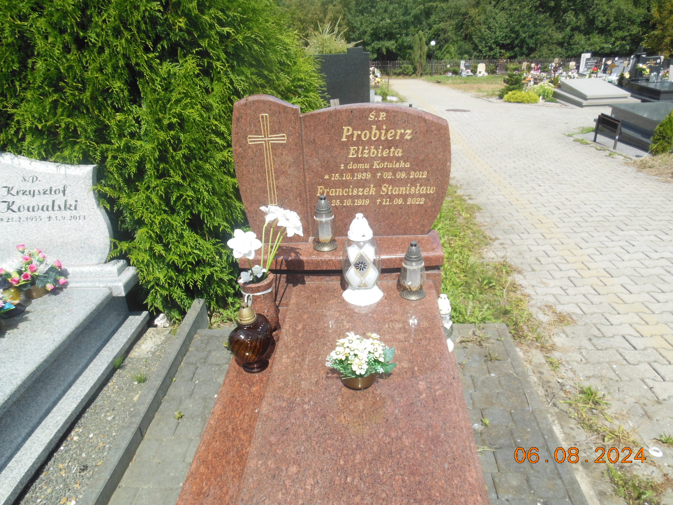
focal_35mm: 25
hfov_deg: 69.4
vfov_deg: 54.9
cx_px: 336
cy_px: 252
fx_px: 486
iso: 125
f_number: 3.2
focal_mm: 4.5
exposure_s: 1/1500
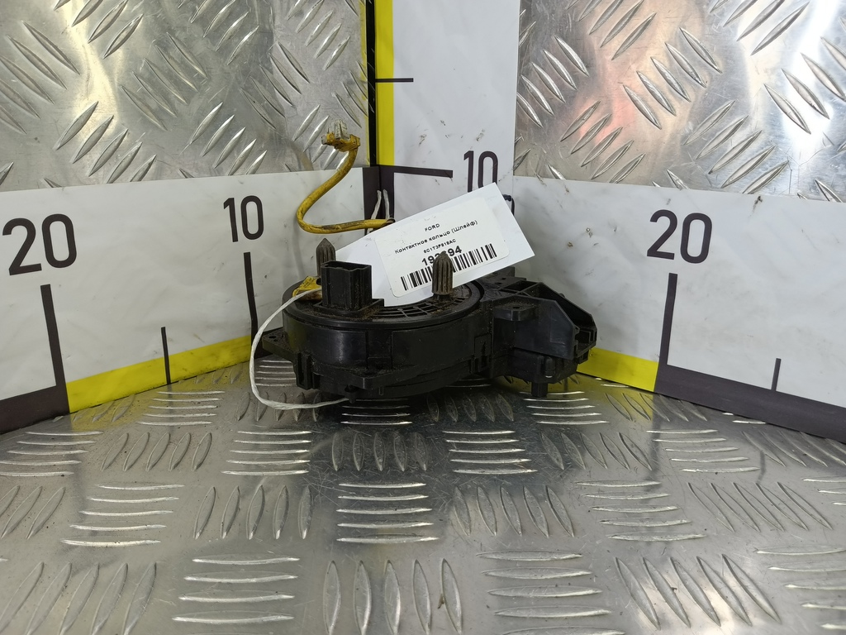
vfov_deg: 58.9
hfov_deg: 73.9
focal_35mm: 23
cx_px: 423
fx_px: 562
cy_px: 318
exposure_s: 1/50
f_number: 1.6
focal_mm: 4.11
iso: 114
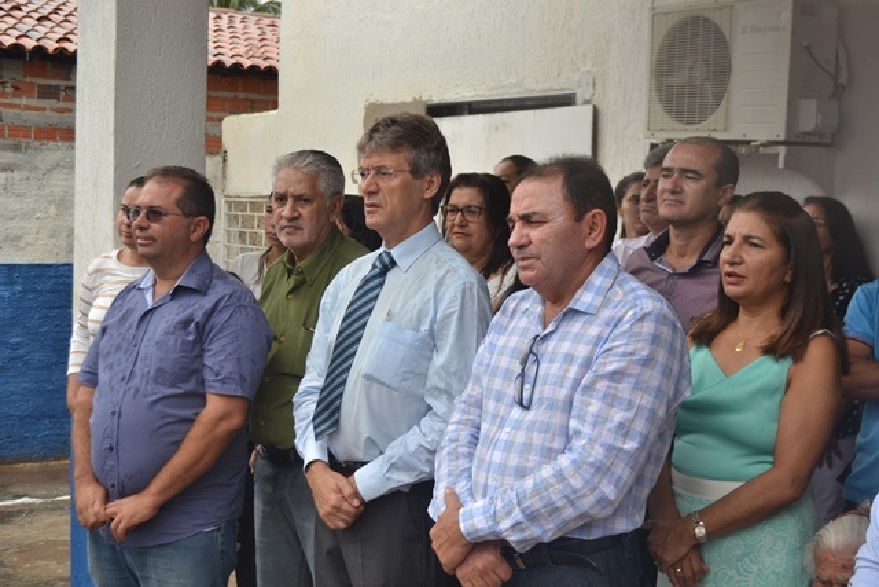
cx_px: 440
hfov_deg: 37.8
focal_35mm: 52
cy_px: 294
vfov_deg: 25.8
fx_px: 1282
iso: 100
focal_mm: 35
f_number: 6.3
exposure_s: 1/160
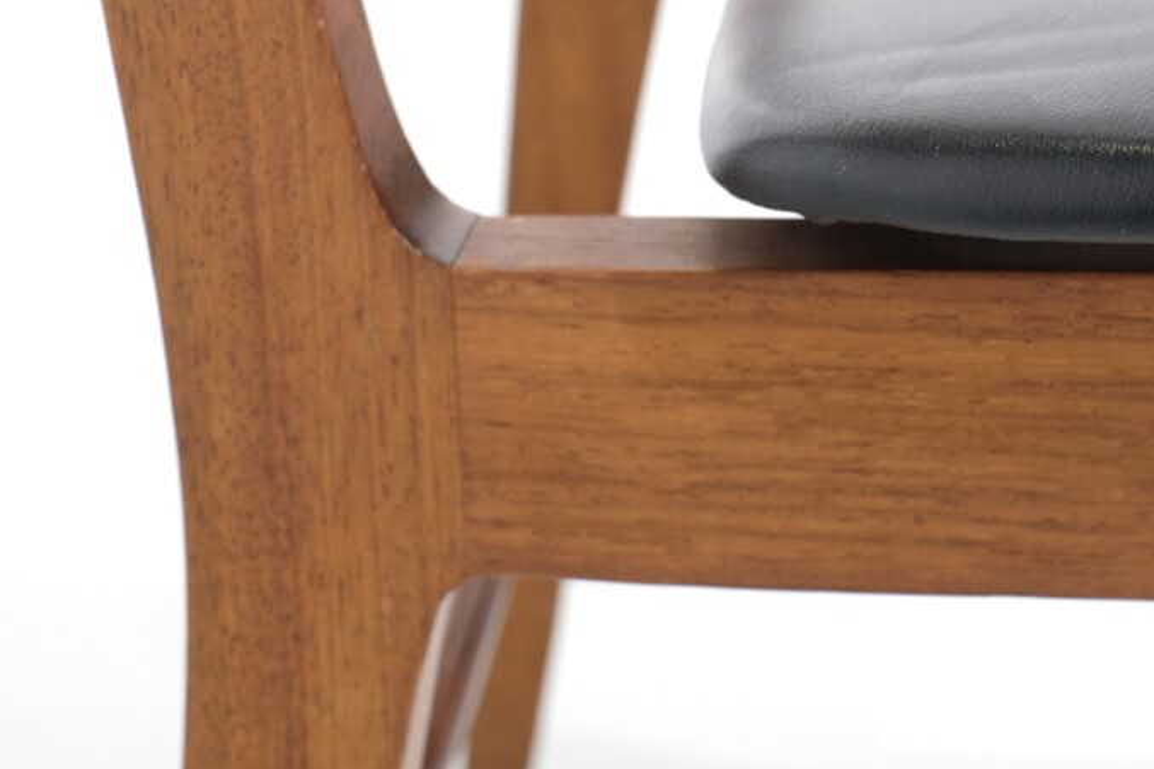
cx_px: 682
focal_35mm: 94
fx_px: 3012
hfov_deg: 21.7
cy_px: 92
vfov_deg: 14.4
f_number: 5.6
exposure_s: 1/20
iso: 800
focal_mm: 35
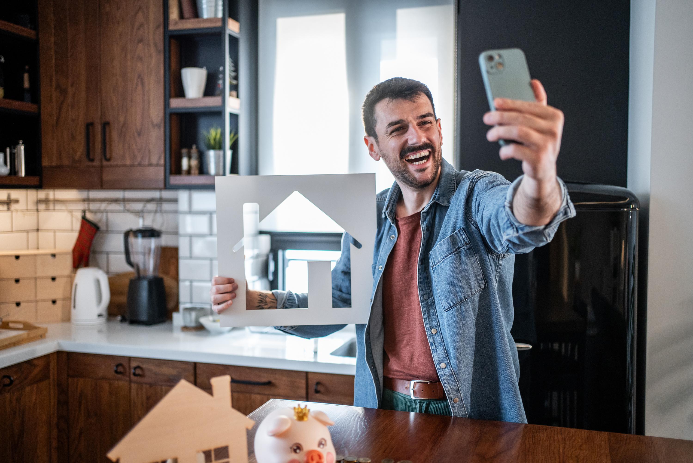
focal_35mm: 35
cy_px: 232
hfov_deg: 54.4
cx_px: 346
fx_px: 674
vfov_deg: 37.9
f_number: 1.8
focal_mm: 35
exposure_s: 1/500
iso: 1600
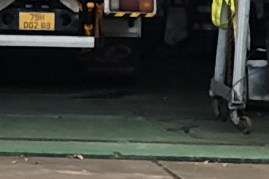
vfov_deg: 3.6
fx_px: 2803
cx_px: -554
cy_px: -154
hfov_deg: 5.2
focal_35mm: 375
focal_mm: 7.1
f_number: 1.9
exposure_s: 1/756
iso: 150
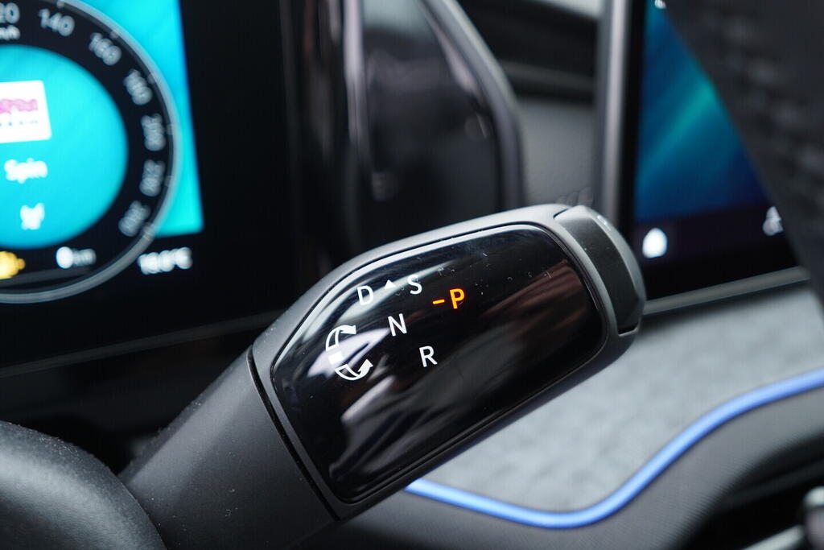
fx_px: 824
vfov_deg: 36.9
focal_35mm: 36
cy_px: 275
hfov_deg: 53.1
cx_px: 412
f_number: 2.8
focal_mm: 24
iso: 400
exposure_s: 1/40
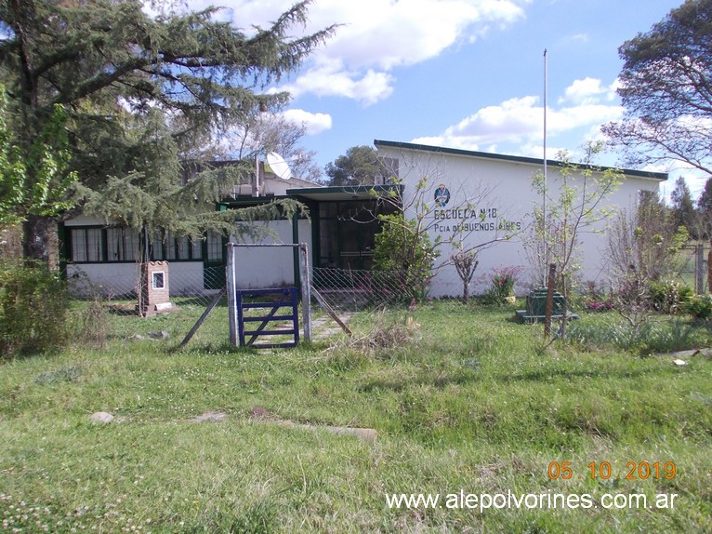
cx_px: 356
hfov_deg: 63.5
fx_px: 576
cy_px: 267
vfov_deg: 49.7
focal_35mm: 28
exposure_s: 1/250
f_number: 5.4
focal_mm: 4
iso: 80
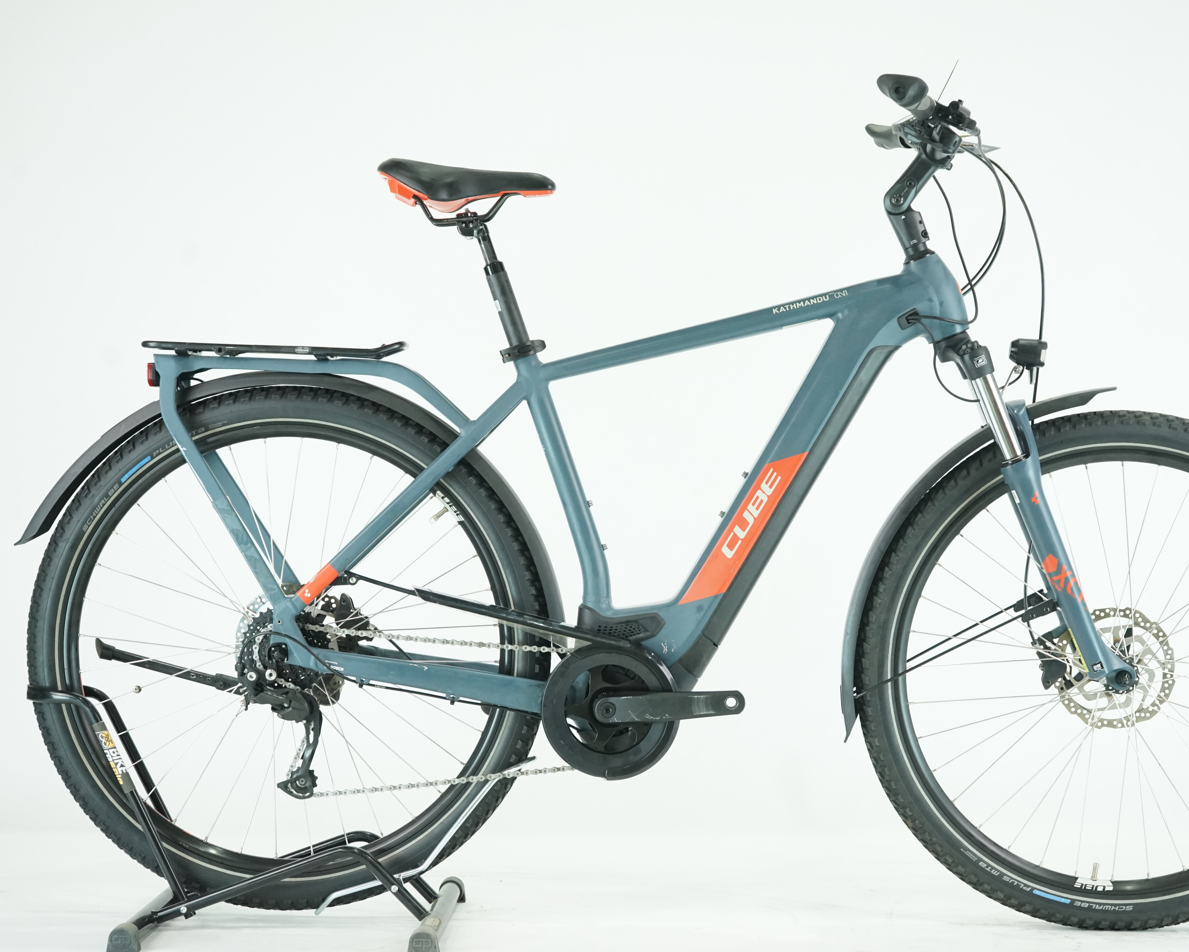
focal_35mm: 62
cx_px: 692
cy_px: 476
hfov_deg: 30.4
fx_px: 2182
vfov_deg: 24.6
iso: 2500
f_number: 5.6
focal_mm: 55
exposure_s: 1/200
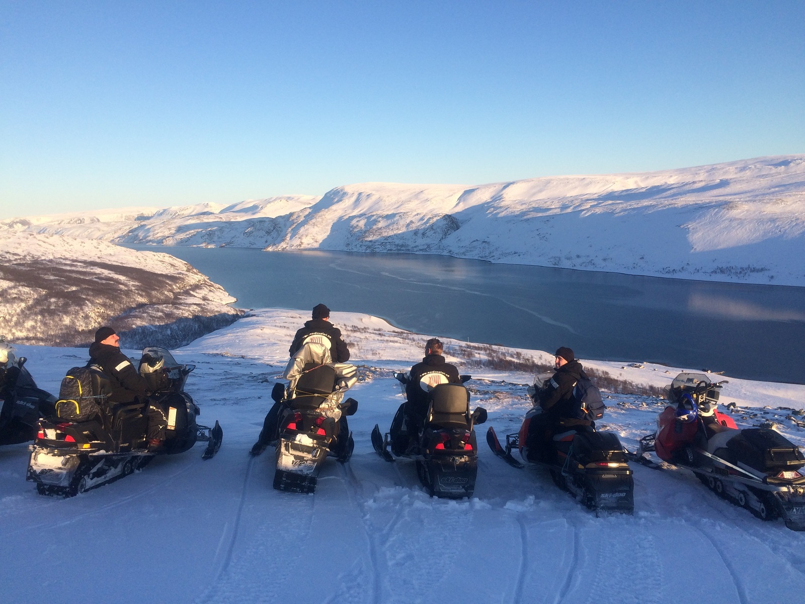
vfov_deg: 48.2
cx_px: 402
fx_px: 674
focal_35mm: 29
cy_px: 302
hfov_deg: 61.7
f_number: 2.2
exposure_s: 1/1053
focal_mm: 4.15
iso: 32
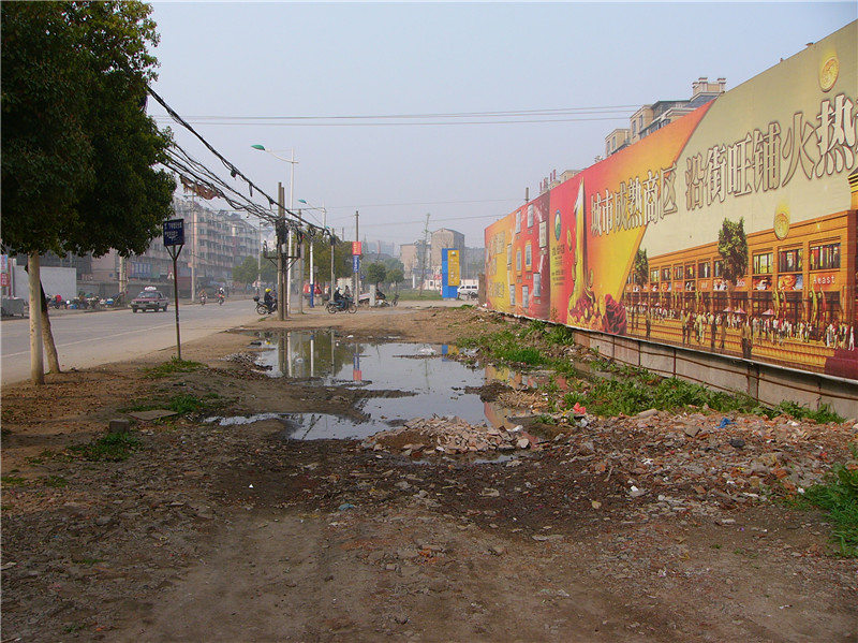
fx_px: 892
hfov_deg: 51.4
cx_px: 429
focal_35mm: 36
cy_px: 322
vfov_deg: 39.6
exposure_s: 1/320
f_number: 4
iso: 50
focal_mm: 6
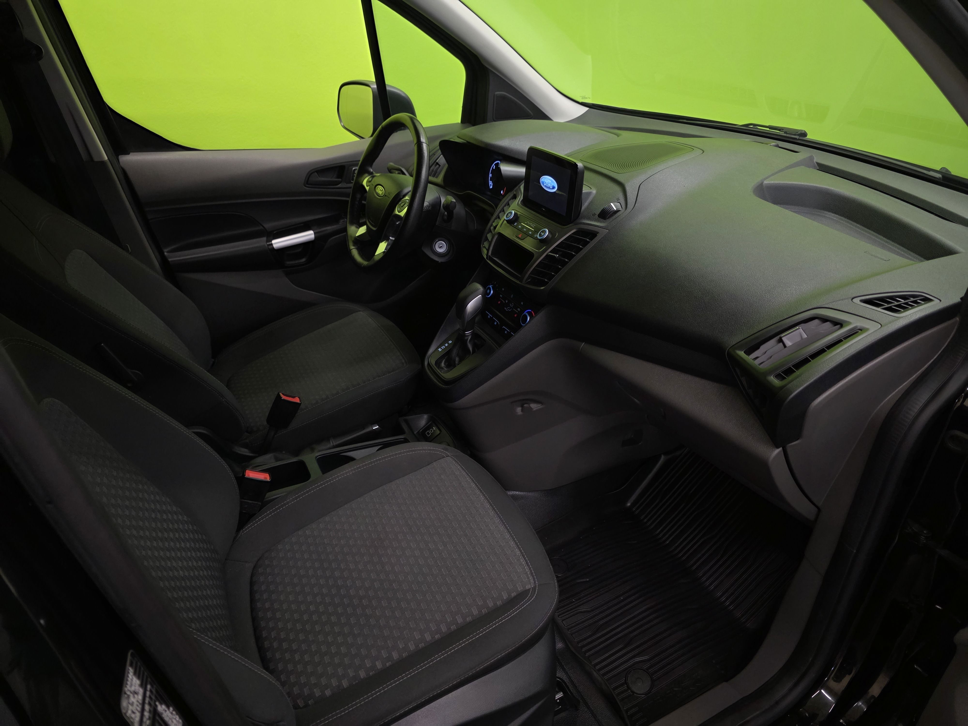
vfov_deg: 58.9
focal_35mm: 23
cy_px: 363
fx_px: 643
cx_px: 484
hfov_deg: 73.9
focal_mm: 6.3
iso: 320
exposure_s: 1/100
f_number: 1.7
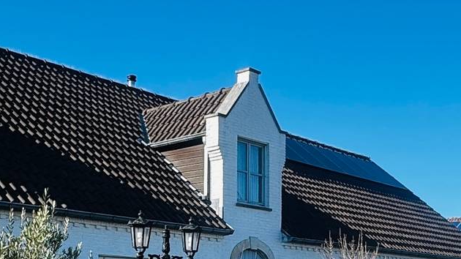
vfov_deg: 18.9
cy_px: 252
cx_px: 243
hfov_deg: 33.8
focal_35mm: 62
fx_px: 758
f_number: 2.2
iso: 50
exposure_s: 1/1094
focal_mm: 2.22
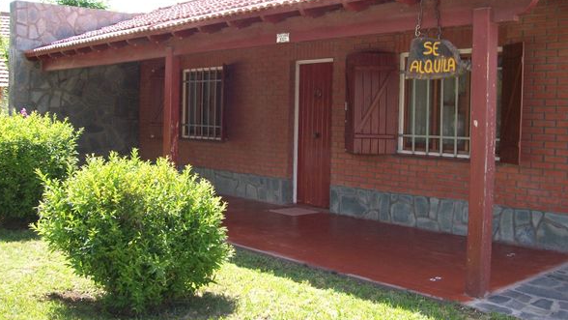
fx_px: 603
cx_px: 279
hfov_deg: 50.5
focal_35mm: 40
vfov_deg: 29.7
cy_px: 143
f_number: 2.7
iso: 80
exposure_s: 1/400
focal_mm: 6
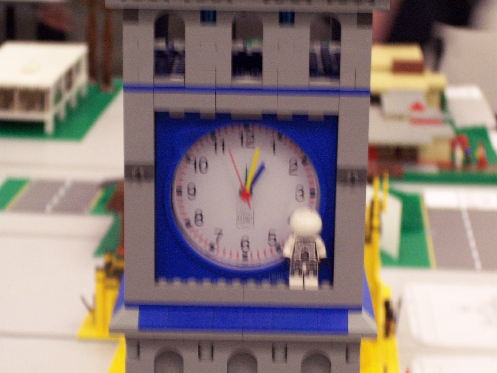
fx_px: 1680
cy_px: 186
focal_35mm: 117
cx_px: 248
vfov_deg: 12.7
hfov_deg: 16.8
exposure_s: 1/8
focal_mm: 24
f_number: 4.8
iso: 200
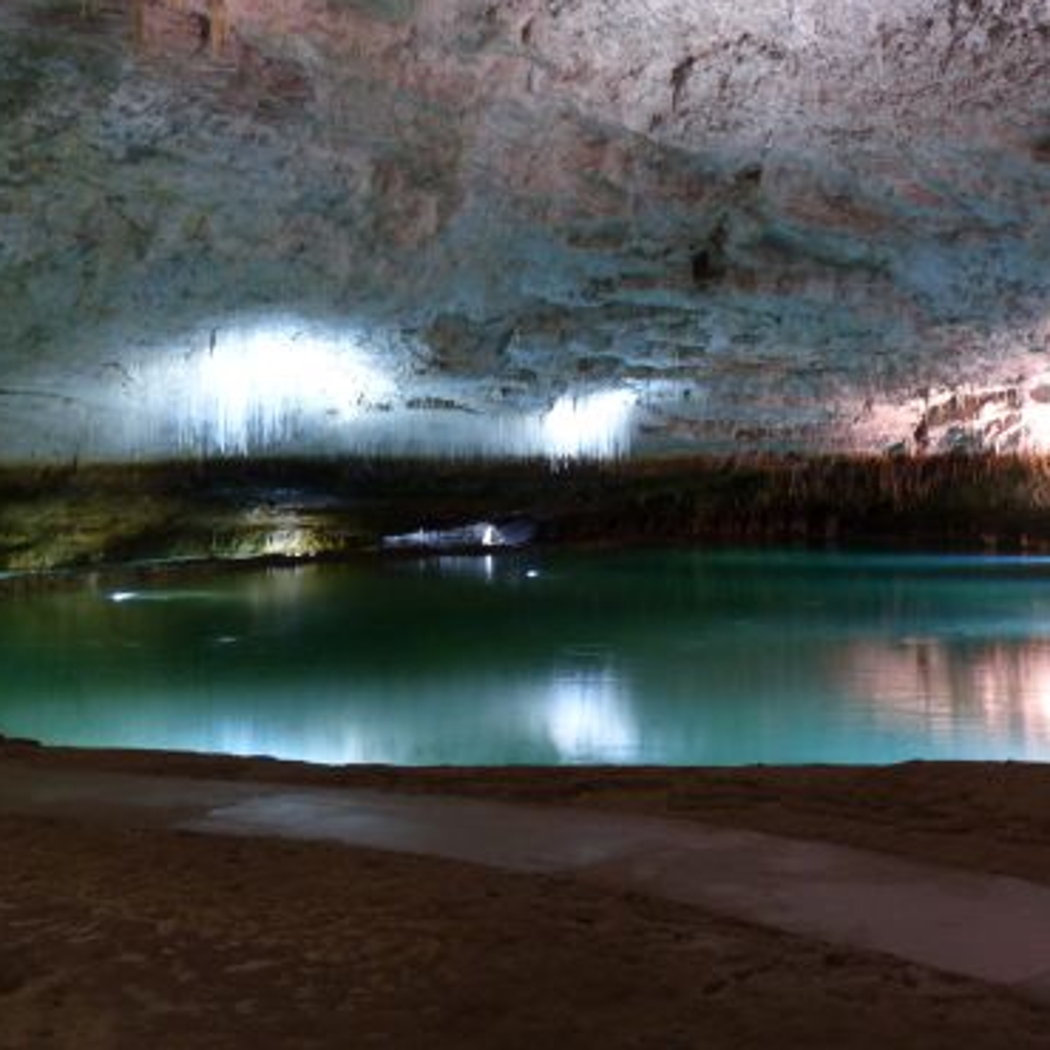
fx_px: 1682
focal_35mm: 49
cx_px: 604
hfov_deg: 34.6
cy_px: 521
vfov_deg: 34.7
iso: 200
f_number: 4
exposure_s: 1/2
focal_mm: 7.4
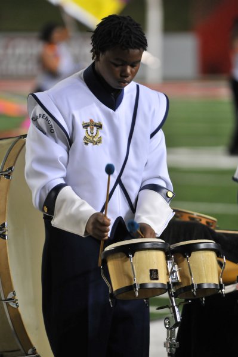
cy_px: 178
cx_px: 119
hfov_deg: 4.6
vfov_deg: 6.9
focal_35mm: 300
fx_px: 2980
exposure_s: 1/200
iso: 800
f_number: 2.8
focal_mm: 200
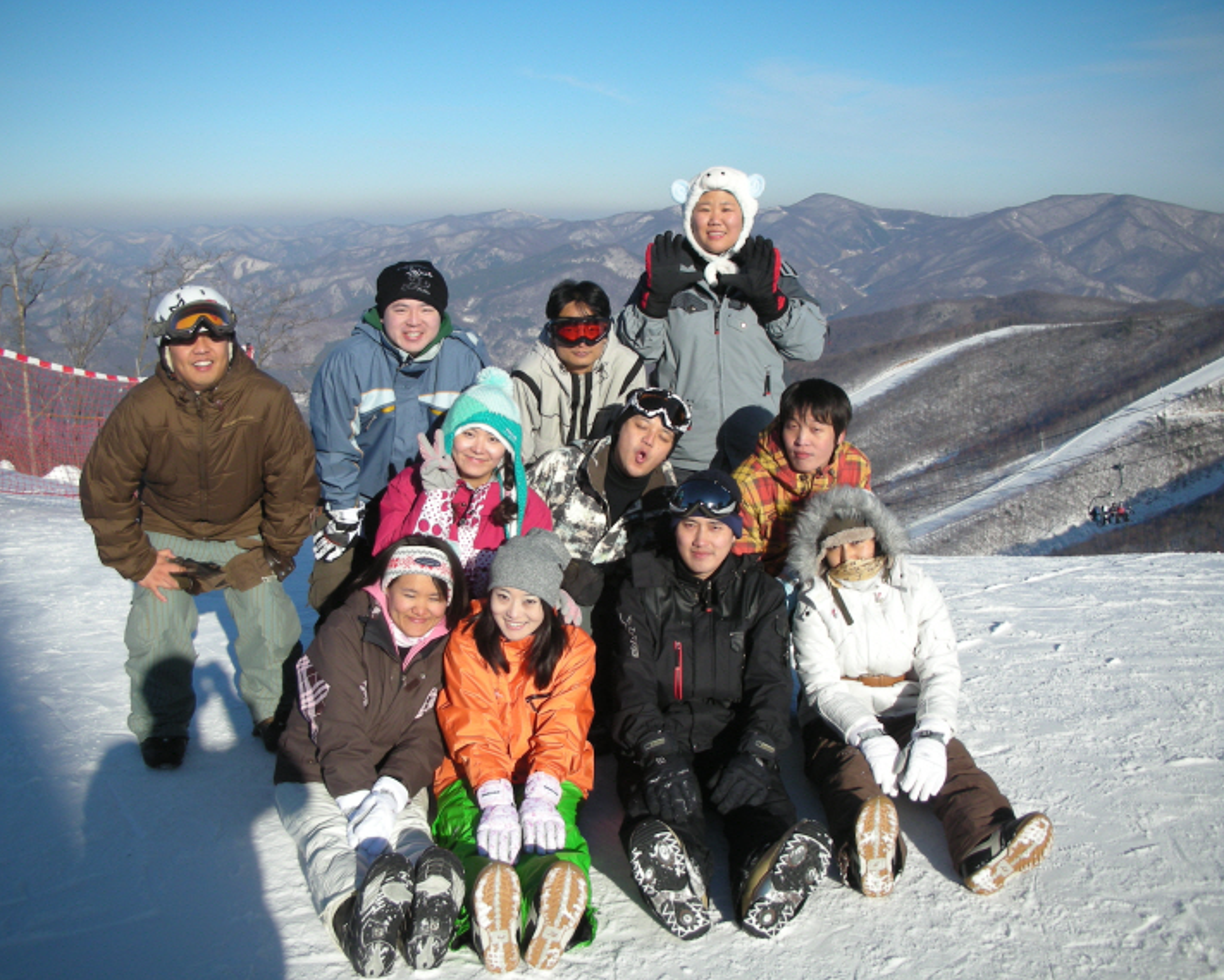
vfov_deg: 40.1
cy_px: 493
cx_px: 573
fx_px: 1341
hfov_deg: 49.0
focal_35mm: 37
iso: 50
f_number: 7.9
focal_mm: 5.8
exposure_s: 1/136
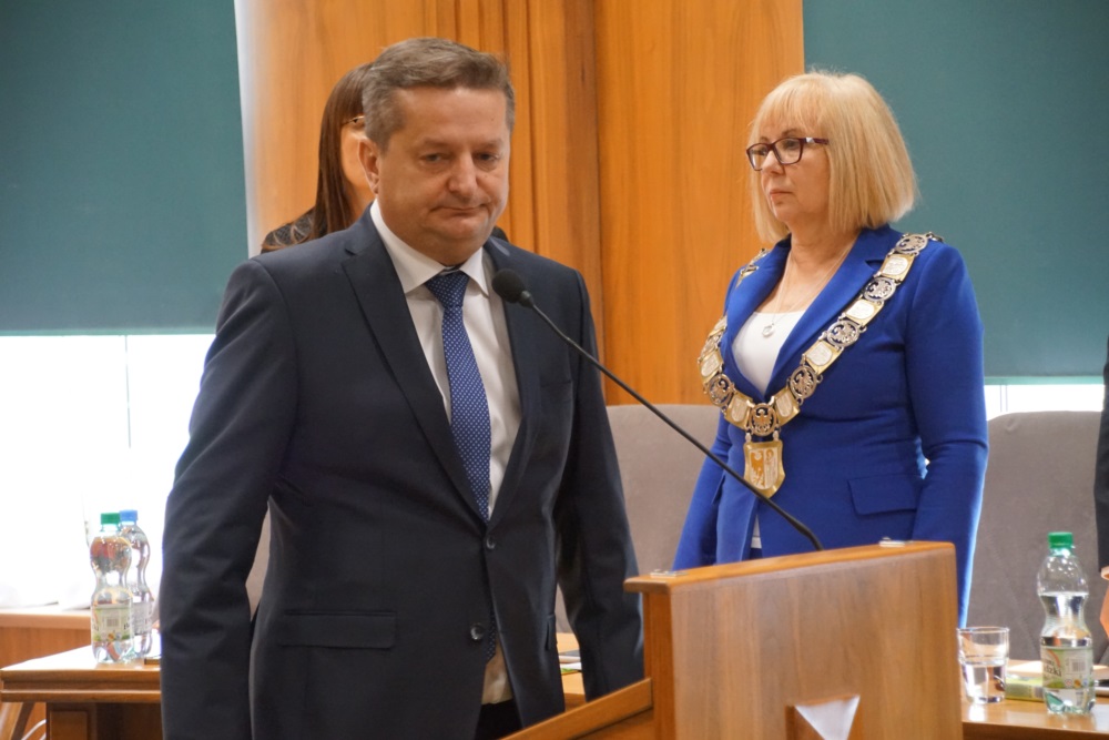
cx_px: 554
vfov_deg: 10.2
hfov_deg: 15.2
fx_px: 4159
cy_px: 370
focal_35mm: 135
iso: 3200
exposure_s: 1/100
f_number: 5.6
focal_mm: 90
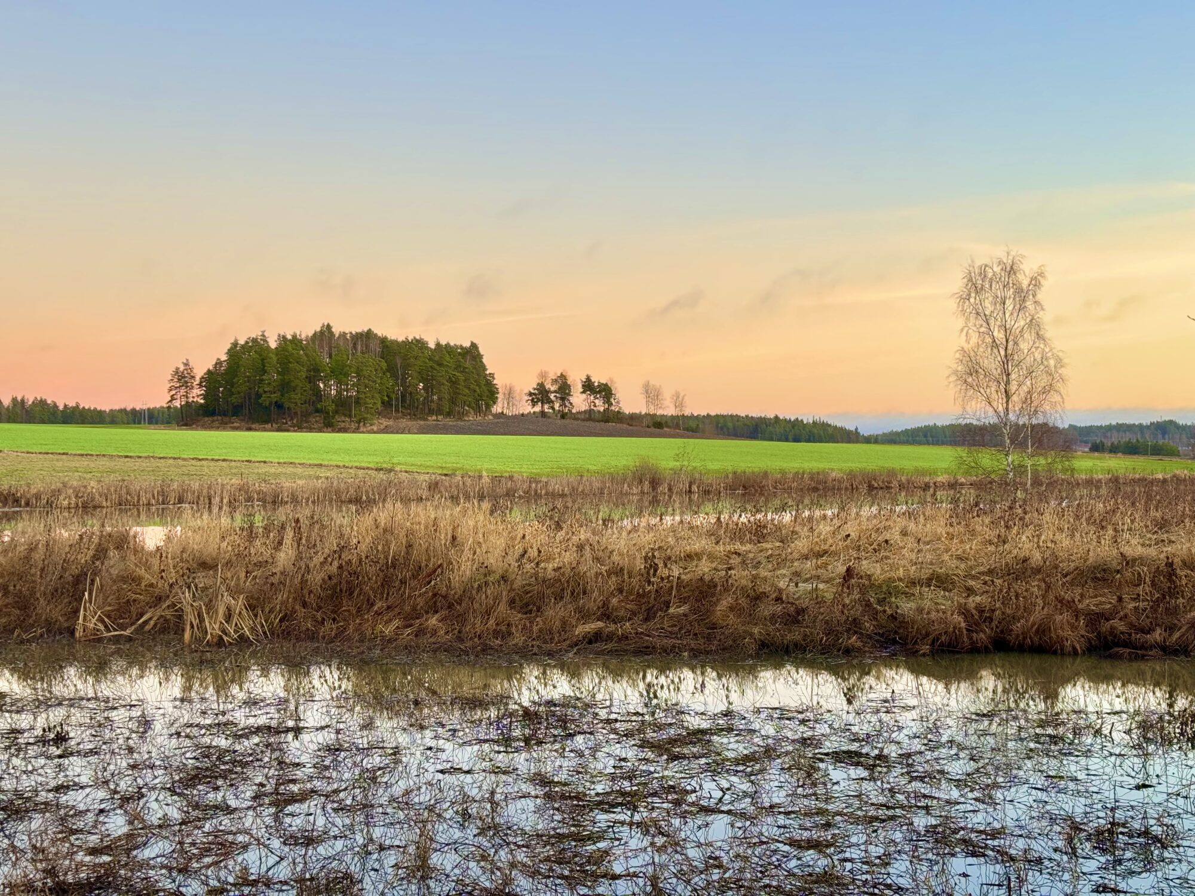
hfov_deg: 39.7
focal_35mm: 48
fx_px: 1657
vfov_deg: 30.3
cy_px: 448
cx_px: 598
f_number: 1.78
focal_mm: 6.76
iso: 100
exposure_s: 1/60
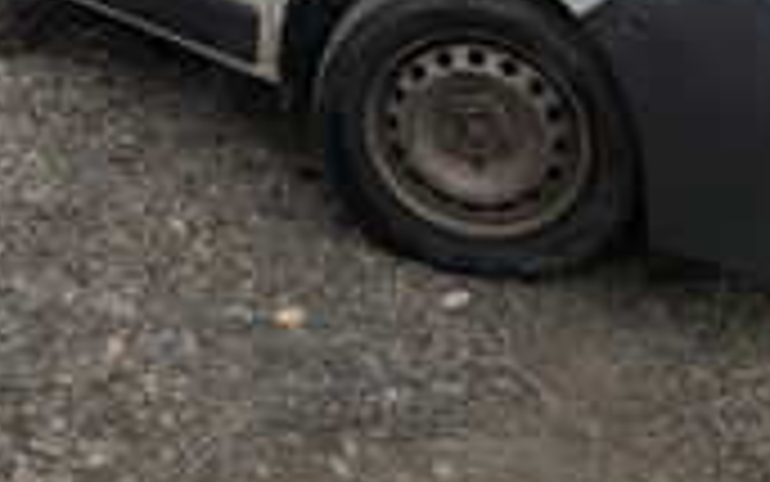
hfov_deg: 31.9
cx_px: 135
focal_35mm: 62
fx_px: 1301
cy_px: -248
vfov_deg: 18.5
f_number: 1.89
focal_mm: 5.43
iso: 45
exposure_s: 1/587
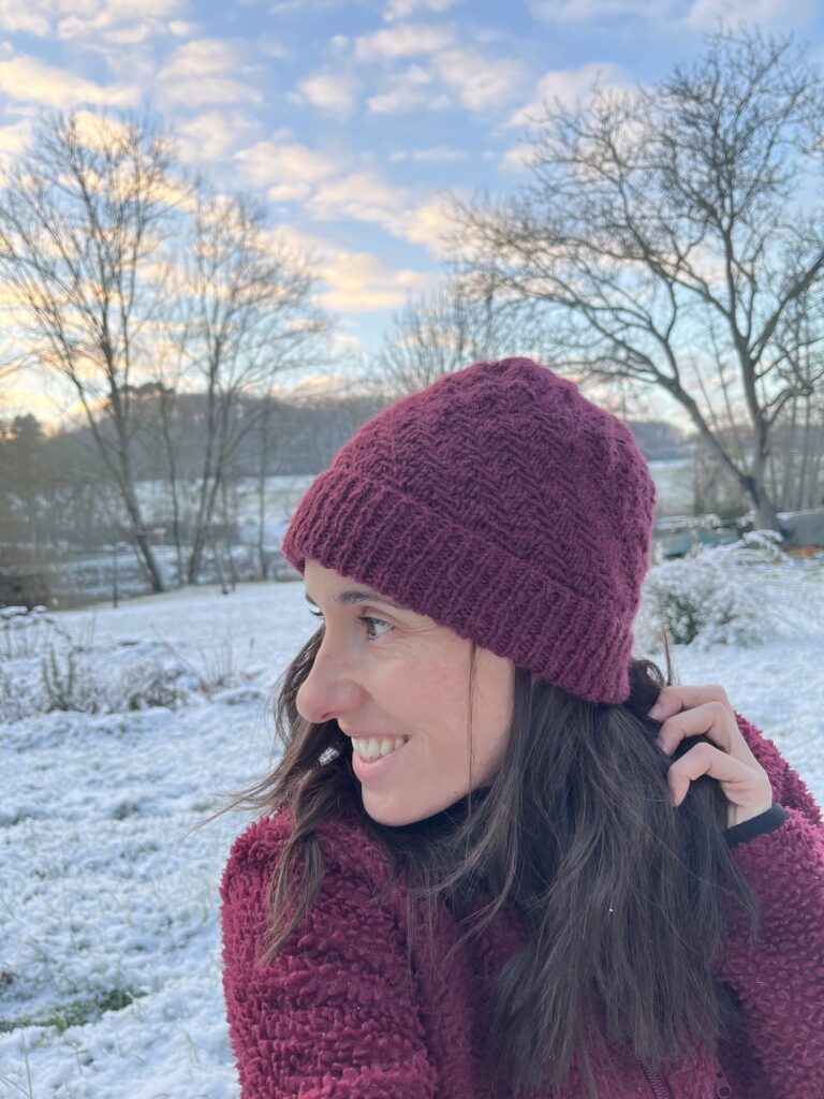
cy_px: 550
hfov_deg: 53.1
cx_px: 412
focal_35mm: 26
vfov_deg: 67.3
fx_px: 825
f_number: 1.6
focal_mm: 5.1
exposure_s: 1/148
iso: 50
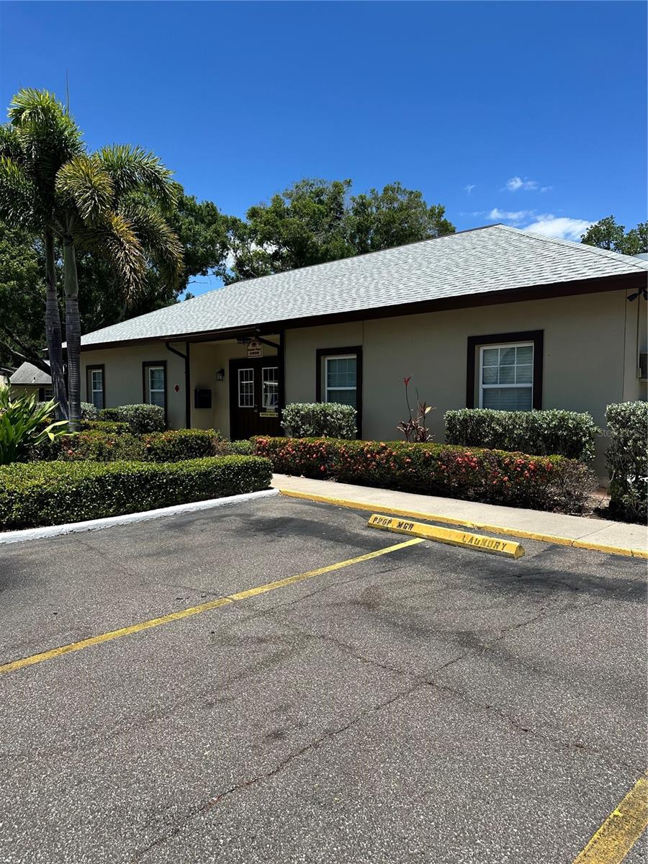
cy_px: 432
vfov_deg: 71.6
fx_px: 599
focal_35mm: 24
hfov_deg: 56.8
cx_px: 324
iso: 80
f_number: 1.78
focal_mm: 6.86
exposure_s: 1/5000
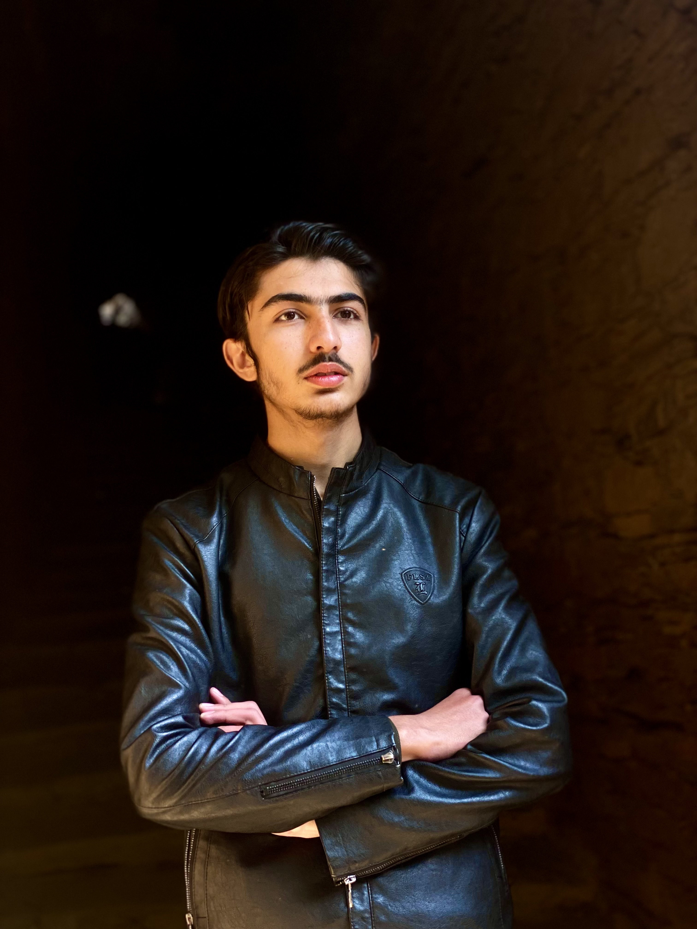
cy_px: 464
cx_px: 348
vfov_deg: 36.8
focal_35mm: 52
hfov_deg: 28.0
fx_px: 1396
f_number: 2
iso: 80
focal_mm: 6
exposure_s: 1/122
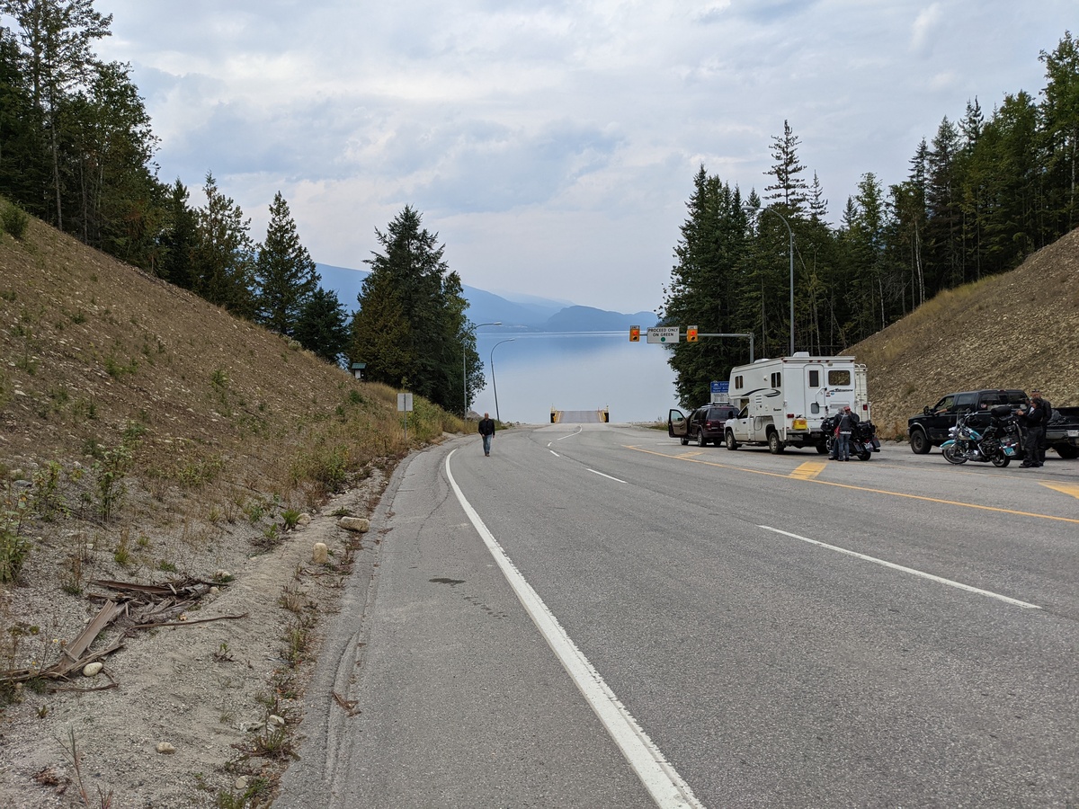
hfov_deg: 65.3
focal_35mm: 27
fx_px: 842
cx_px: 540
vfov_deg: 51.4
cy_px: 404
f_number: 1.73
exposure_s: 1/2597
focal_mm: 4.38
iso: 67
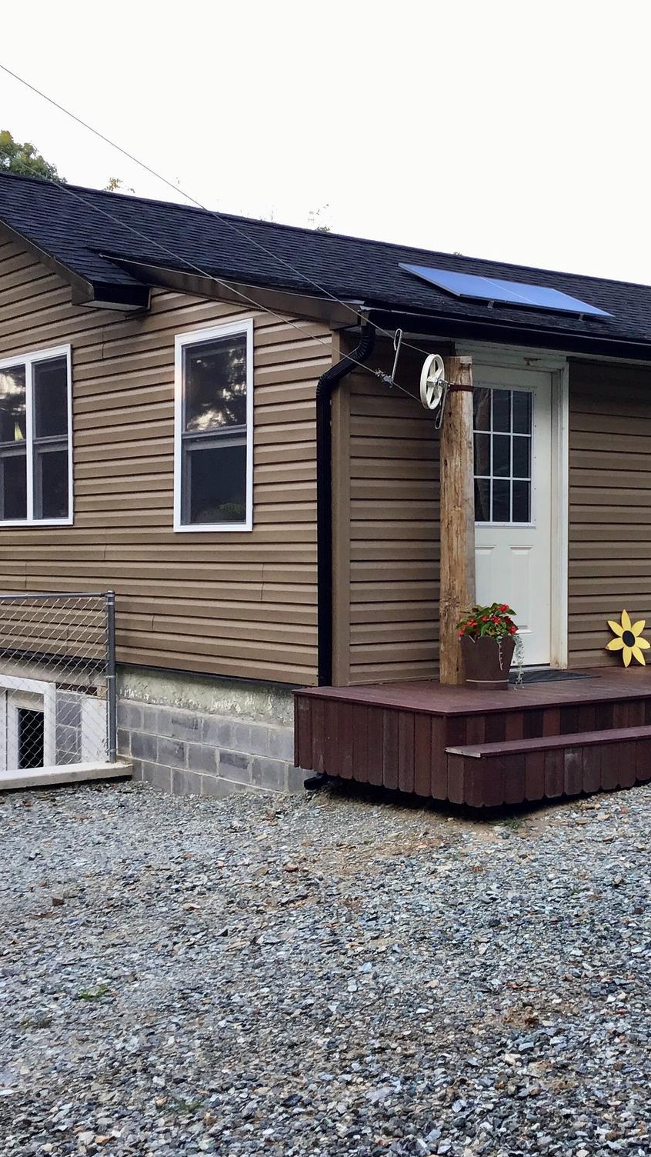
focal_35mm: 46
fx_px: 1412
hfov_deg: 25.8
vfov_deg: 44.6
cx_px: 456
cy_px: 583
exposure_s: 1/60
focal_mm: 3.3
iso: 25
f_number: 2.4
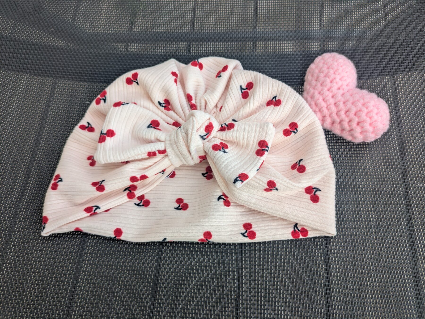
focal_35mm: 25
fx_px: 307
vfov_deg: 54.9
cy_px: 160
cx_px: 212
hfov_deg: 69.4
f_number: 1.89
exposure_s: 1/359
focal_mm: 5.43
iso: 46
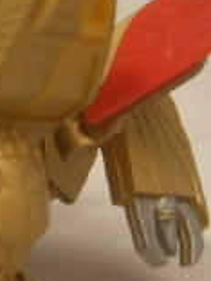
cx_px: -27
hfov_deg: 16.6
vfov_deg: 22.7
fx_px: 699
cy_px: 104
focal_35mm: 86
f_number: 2.6
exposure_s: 1/60
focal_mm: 5.8
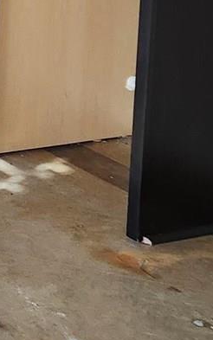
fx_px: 1327
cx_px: -390
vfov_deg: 13.5
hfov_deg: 8.1
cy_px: -223
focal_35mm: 143
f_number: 1.8
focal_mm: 5.4
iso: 200
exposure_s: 1/120
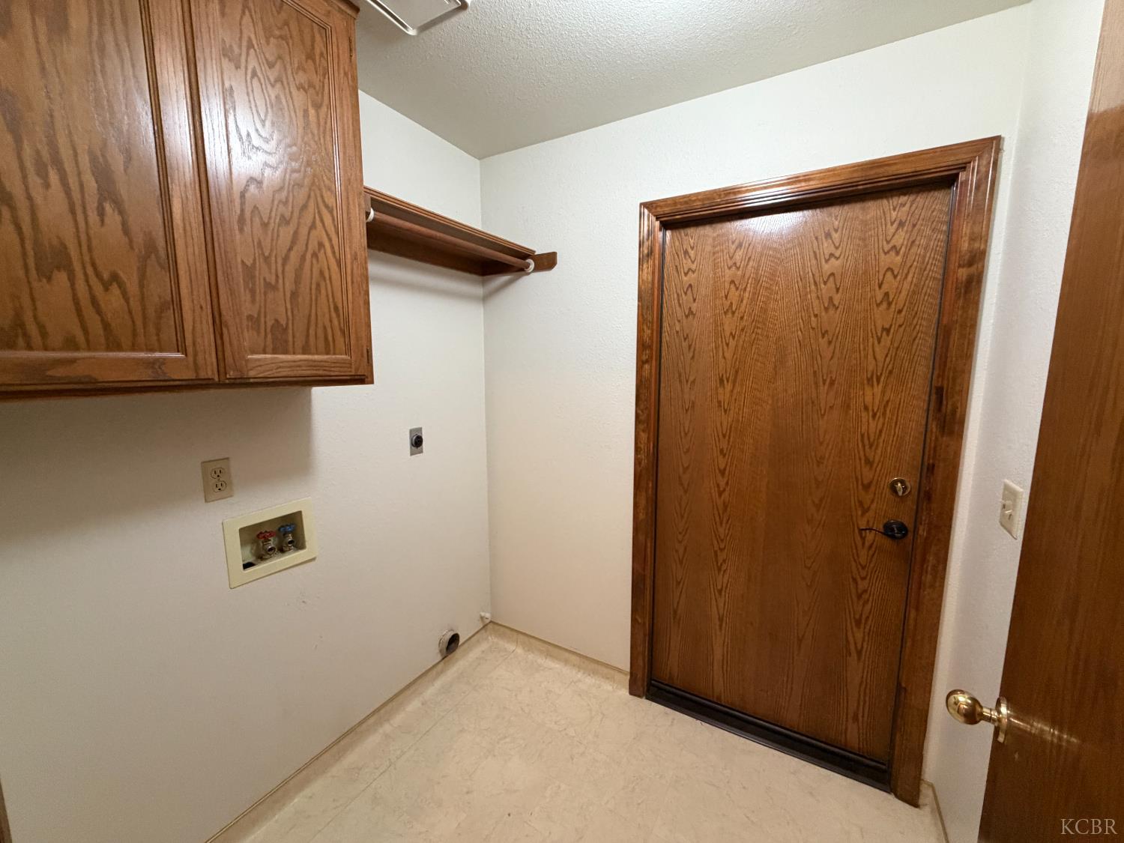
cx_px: 562
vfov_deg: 85.7
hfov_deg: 102.1
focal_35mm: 14
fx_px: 455
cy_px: 422
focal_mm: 2.22
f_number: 2.2
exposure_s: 1/60
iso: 400
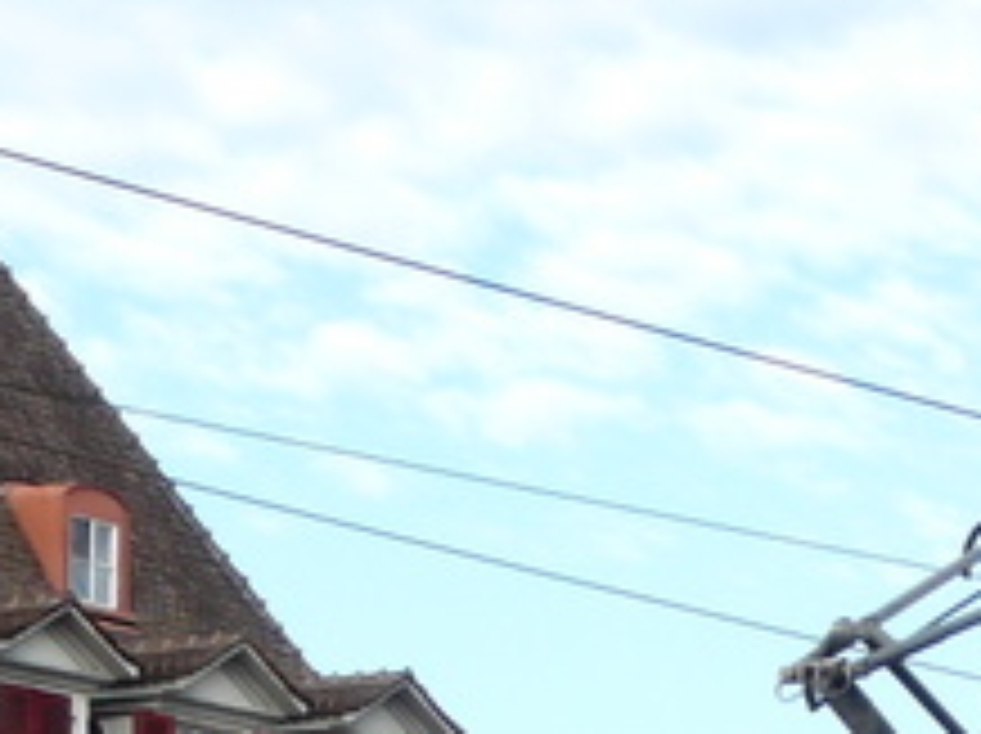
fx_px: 6624
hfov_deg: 8.2
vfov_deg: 6.2
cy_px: 1513
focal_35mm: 234
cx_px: 1580
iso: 100
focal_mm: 8.4
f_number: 5
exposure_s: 1/200
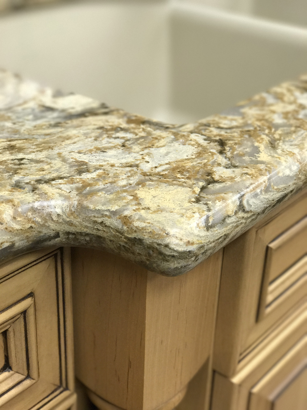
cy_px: 205
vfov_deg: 33.8
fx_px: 674
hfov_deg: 25.7
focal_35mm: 57
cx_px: 154
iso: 125
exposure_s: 1/60
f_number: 2.8
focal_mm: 6.6
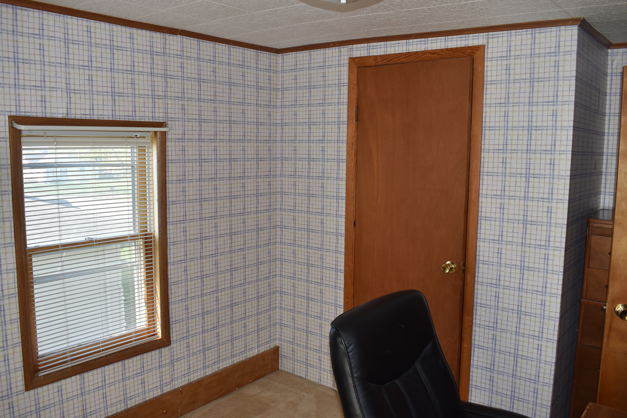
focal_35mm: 30
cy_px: 209
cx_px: 314
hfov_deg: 61.9
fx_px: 522
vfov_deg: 43.6
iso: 280
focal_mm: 20
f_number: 5.6
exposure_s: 1/125
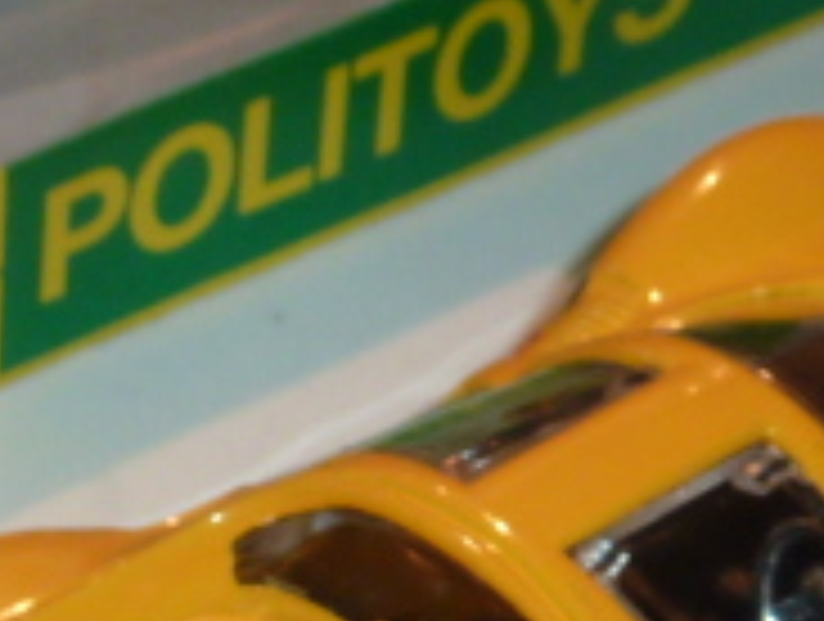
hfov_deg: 10.3
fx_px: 4579
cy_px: 495
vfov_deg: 7.8
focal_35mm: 192
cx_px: 383
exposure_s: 1/30
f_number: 4
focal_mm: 5
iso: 100
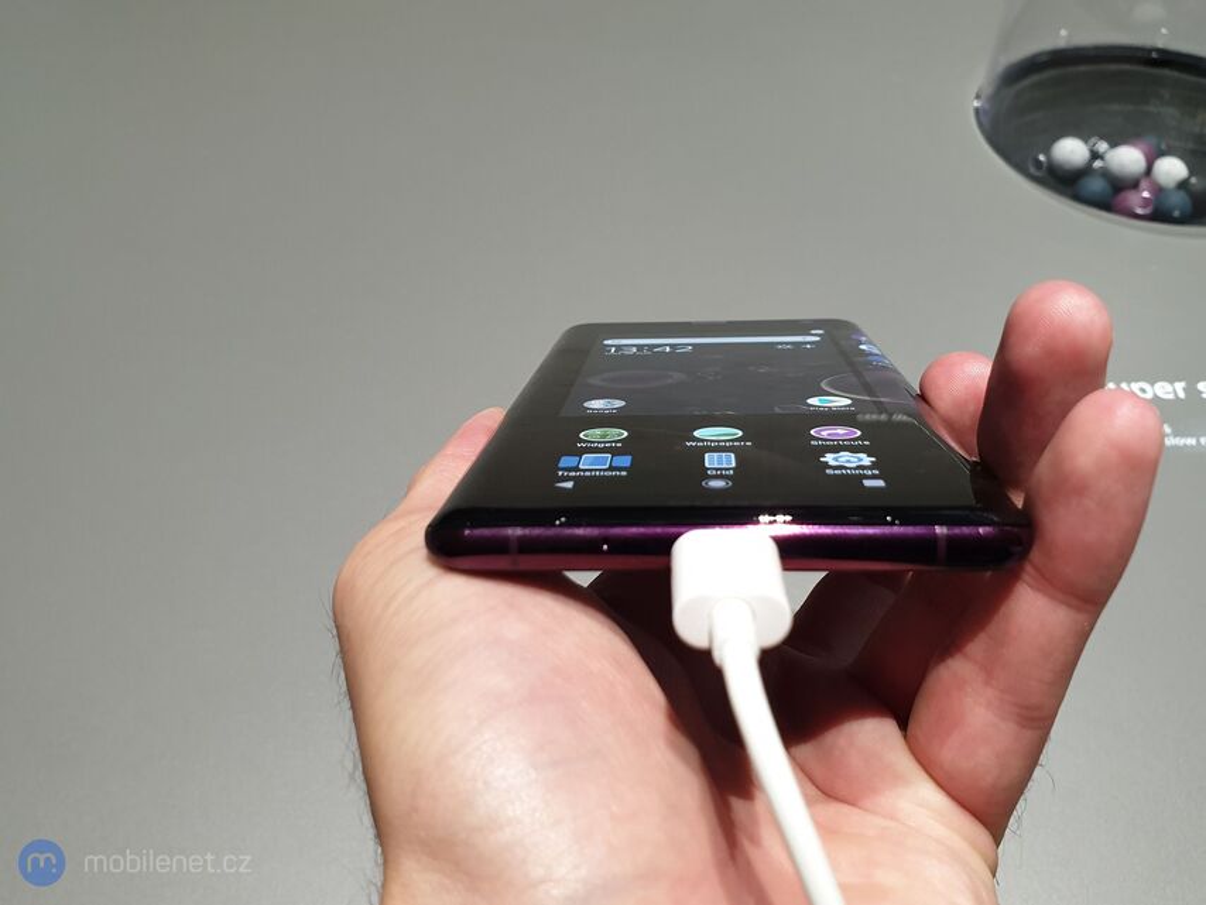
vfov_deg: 53.1
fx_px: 906
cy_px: 452
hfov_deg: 67.3
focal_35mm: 26
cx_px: 603
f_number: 2.4
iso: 160
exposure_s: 1/50
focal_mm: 4.3
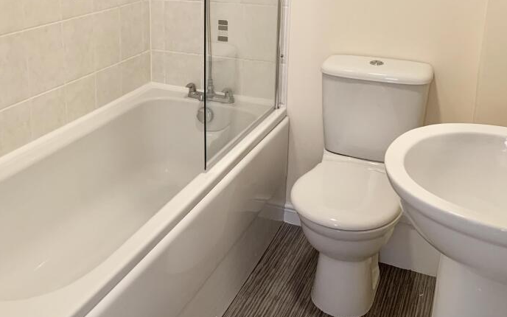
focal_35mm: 41
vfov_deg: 30.5
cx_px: 158
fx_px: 567
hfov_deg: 47.2
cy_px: 67
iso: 250
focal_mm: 4.25
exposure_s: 1/50
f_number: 1.8
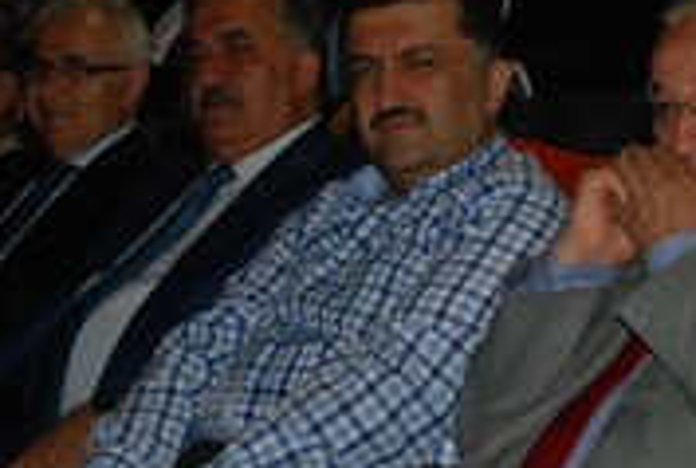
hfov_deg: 19.0
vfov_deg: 12.9
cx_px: 499
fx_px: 2074
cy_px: 256
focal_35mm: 107
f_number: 5
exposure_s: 1/60
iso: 800
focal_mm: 28
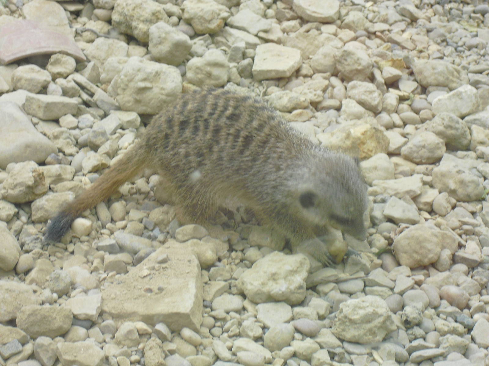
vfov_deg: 13.8
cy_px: 183
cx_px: 244
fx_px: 1512
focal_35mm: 107
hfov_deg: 18.4
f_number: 5.6
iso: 200
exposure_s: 1/80
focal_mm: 18.9
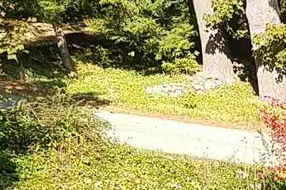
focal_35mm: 182
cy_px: 339
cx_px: 328
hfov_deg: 11.1
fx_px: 1445
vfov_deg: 7.3
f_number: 1.7
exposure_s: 1/772
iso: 50
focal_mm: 4.2
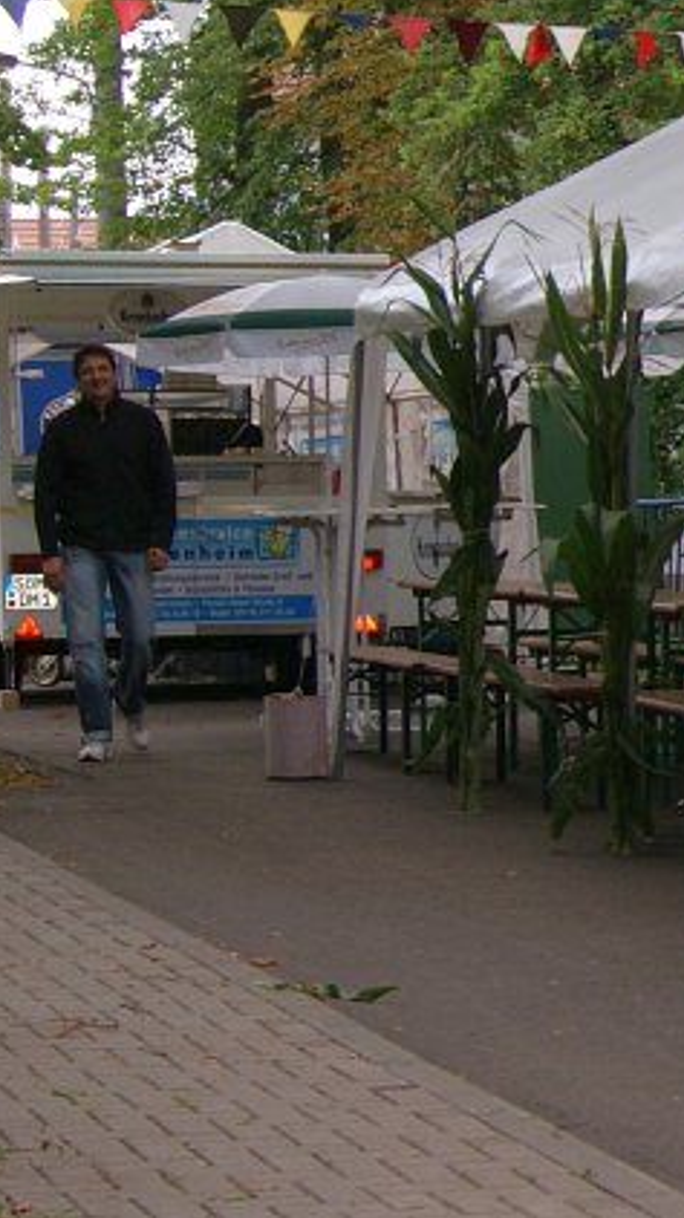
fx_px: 2001
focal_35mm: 62
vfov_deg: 33.8
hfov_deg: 18.4
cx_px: 817
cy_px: 606
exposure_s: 1/160
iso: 100
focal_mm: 26
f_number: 5.6
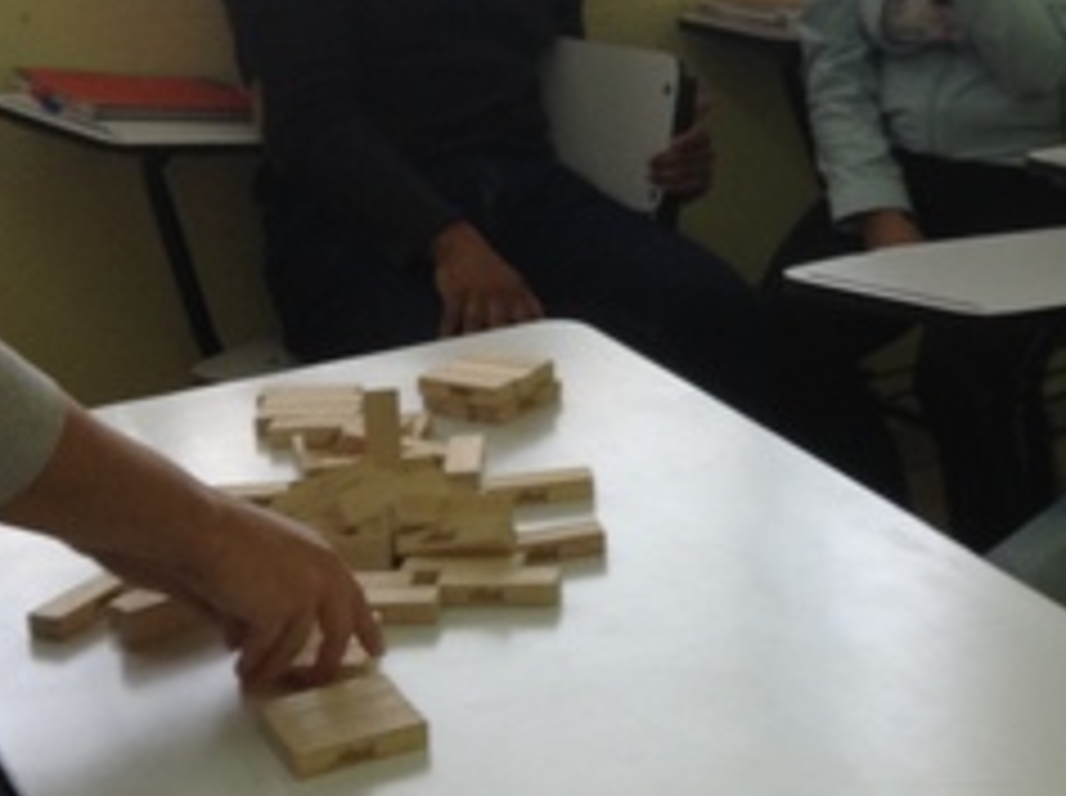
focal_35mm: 89
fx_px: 2737
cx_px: 796
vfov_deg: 16.4
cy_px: 108
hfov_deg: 21.9
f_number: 2.4
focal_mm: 3.3
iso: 25
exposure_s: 1/33
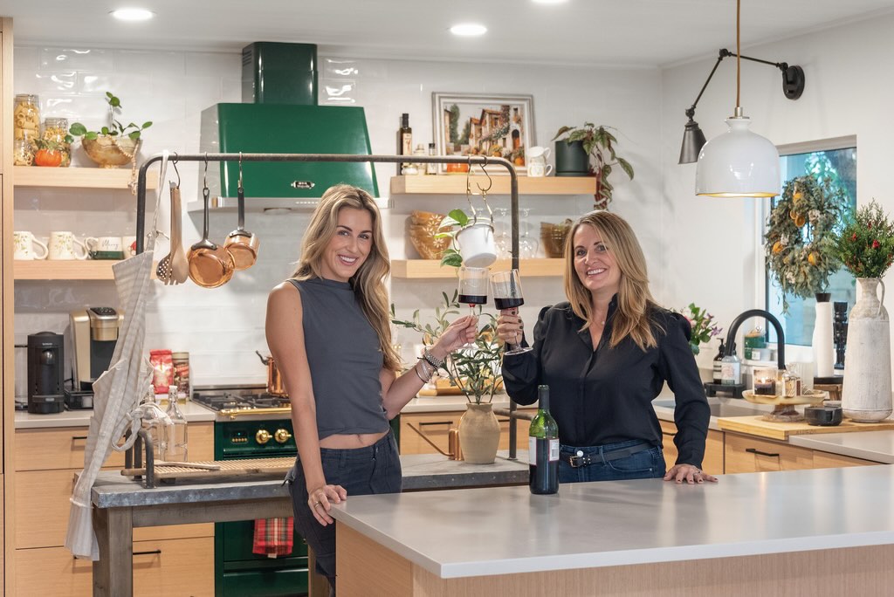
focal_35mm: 56
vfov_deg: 24.2
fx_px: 1391
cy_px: 298
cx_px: 447
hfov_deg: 35.6
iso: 2000
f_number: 4.5
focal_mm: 56
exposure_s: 1/40
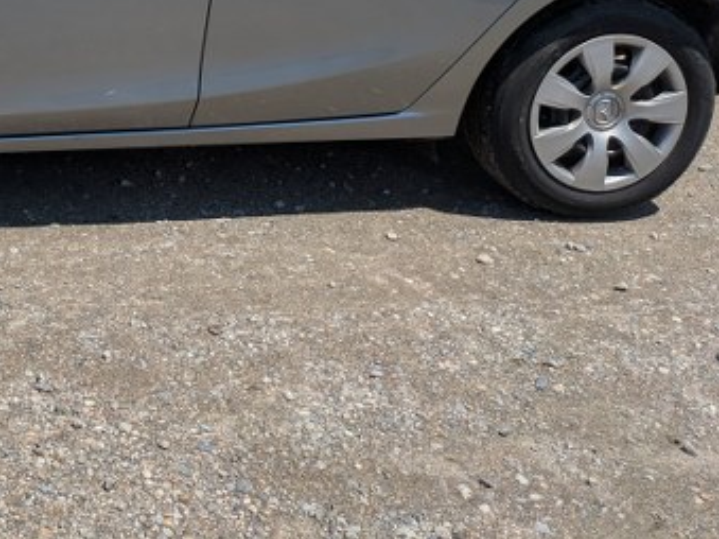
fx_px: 1225
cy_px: -93
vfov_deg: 22.9
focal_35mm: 59
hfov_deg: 29.9
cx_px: -41
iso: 48
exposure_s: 1/5464
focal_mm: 5.43
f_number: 1.89
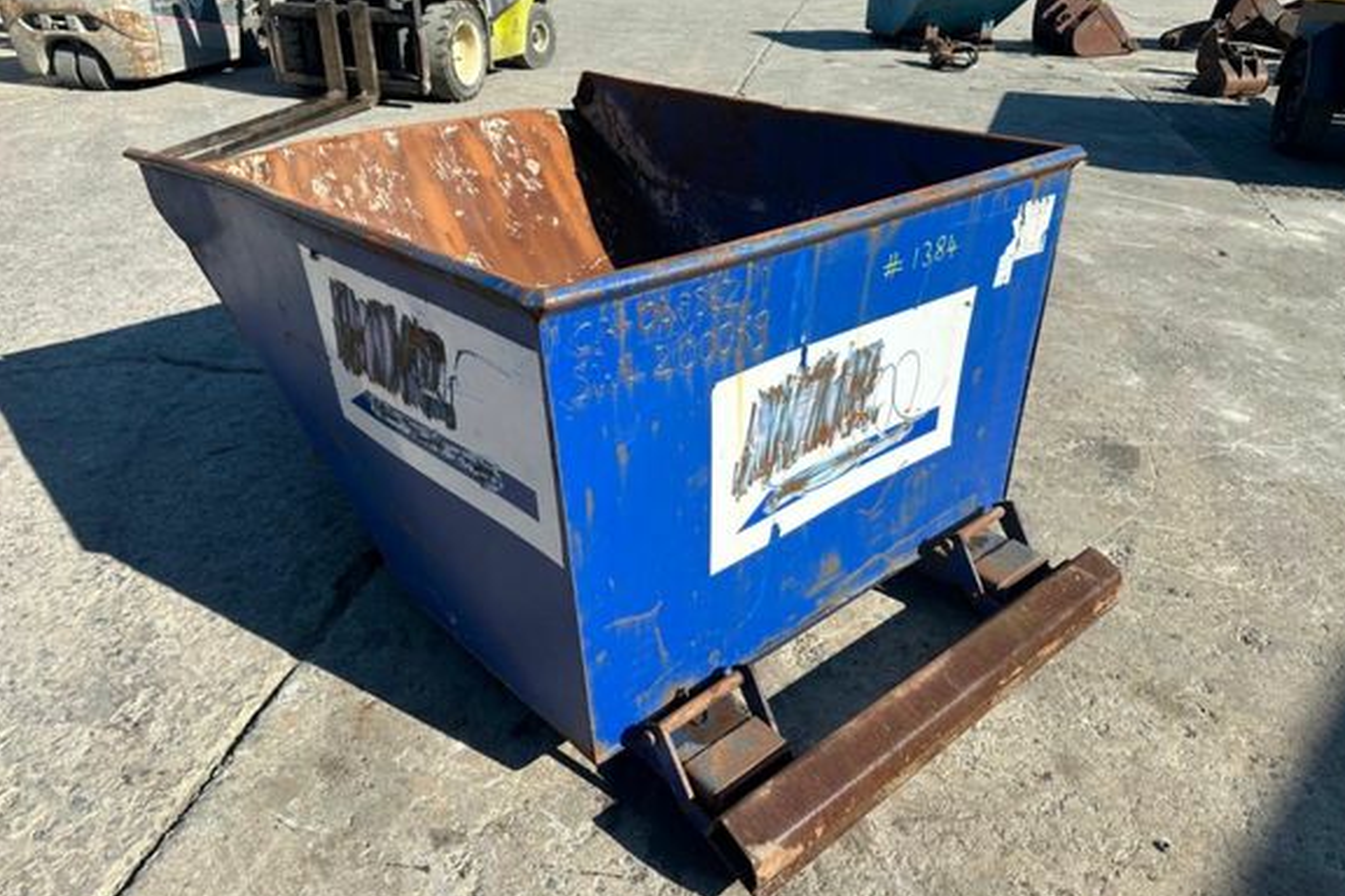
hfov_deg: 69.4
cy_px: 406
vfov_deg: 49.5
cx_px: 661
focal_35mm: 26
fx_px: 971
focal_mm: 6.86
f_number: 1.78
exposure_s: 1/3472
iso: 80
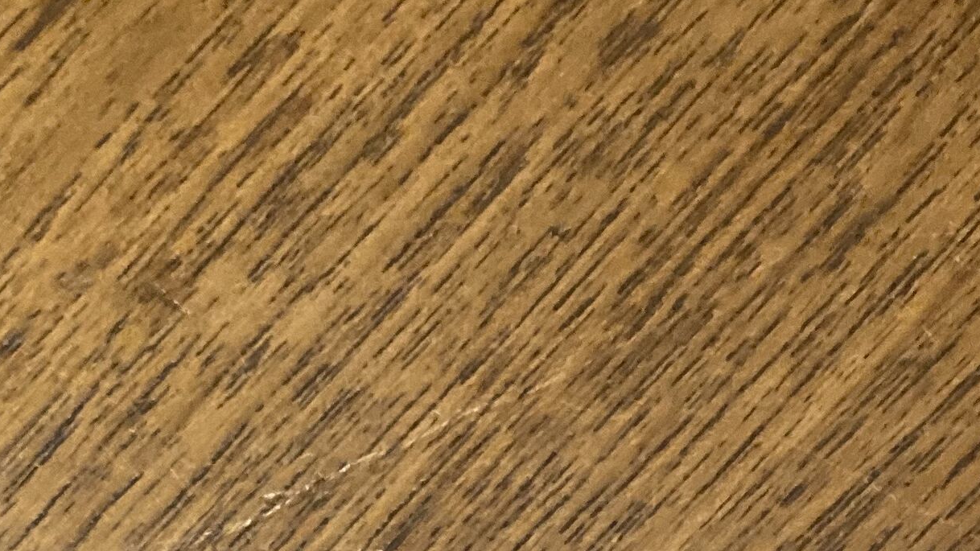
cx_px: 261
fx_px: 2624
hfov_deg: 21.0
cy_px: 1195
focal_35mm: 101
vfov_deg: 10.7
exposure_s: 1/30
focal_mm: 3.99
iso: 500
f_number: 1.8
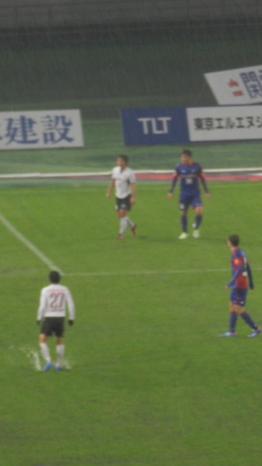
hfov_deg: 1.9
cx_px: 19
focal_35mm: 635
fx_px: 7839
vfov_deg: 3.4
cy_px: 233
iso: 500
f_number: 5.6
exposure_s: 1/60
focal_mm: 77.3
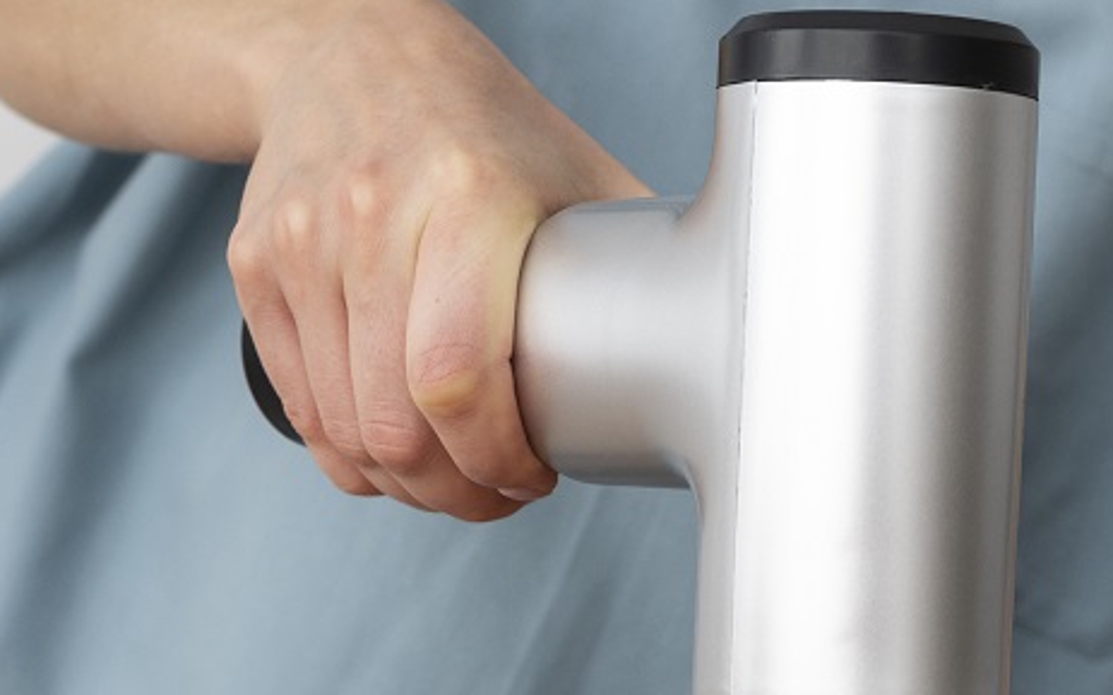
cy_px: 866
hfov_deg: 15.8
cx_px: 685
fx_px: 4002
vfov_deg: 9.8
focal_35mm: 132
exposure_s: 1/500
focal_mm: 50
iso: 640
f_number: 5.6
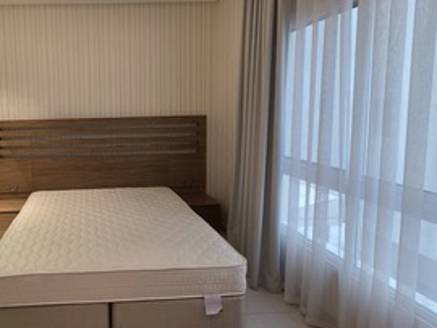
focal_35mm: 22
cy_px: 137
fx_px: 278
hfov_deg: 70.2
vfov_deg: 60.8
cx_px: 100
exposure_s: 1/50
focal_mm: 2.2
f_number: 1.9
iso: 160
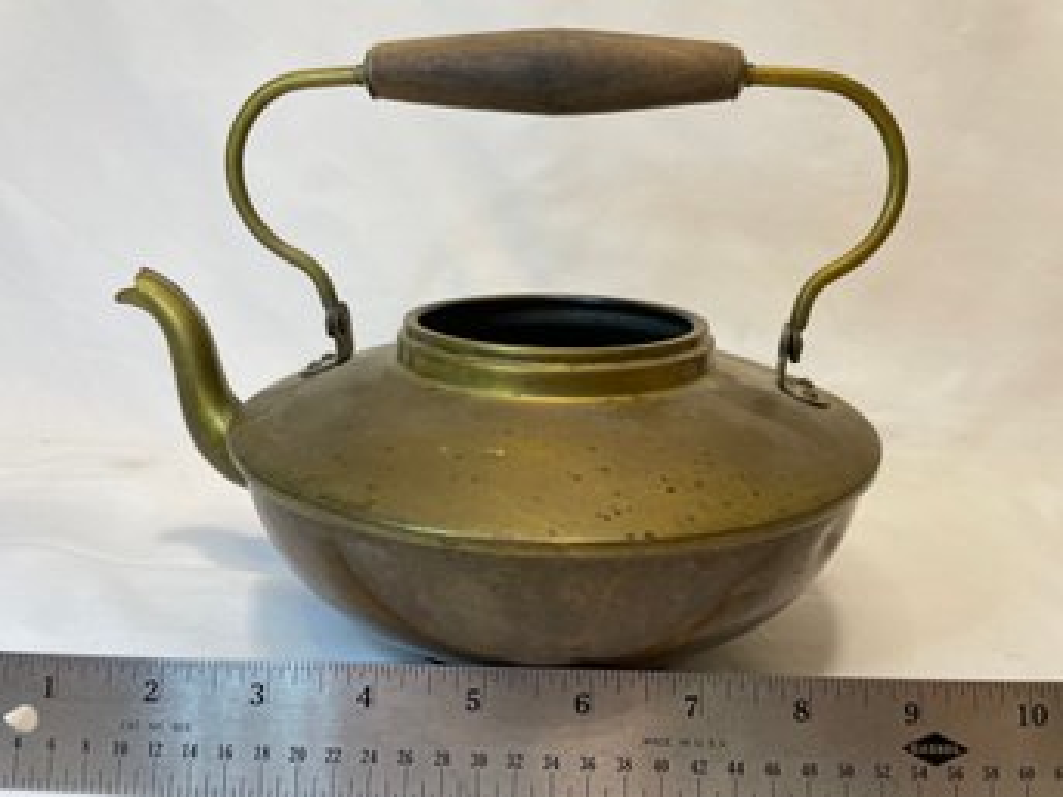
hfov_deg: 67.3
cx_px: 532
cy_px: 398
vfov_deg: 53.0
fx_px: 798
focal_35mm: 26
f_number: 1.6
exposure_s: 1/60
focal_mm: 4.2
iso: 80
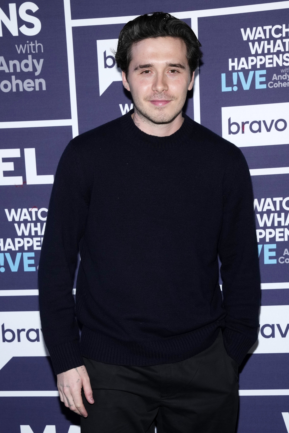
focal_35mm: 54
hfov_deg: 25.1
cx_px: 144
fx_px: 650
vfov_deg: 36.9
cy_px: 216
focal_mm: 54
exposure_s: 1/250
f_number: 7.1
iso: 800
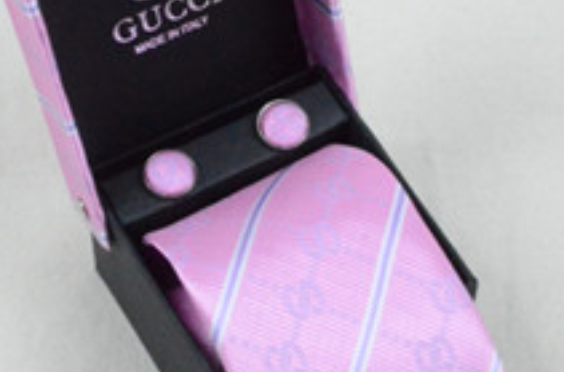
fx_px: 1889
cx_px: 254
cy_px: 246
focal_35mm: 121
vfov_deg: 11.2
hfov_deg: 17.0
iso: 6400
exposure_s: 1/40
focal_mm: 34
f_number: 29
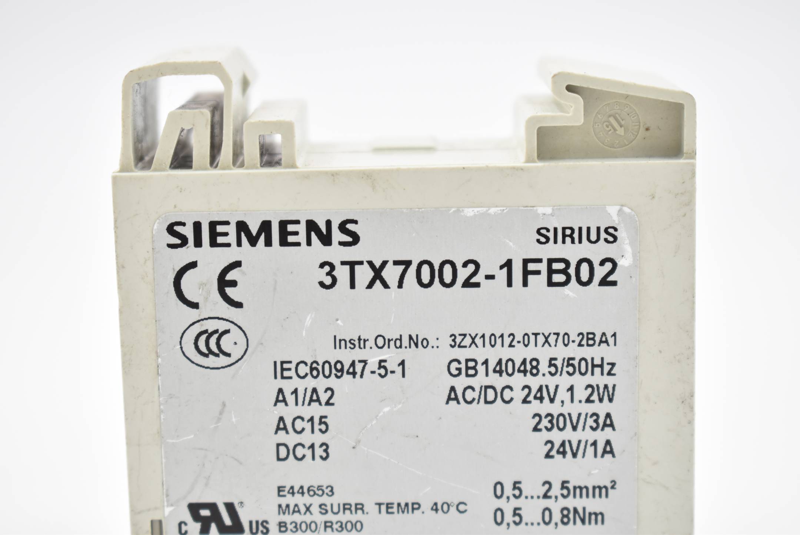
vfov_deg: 16.6
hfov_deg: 24.6
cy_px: 268
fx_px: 1835
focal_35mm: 82
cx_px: 400
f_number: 5.6
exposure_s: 1/100
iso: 640
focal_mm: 55
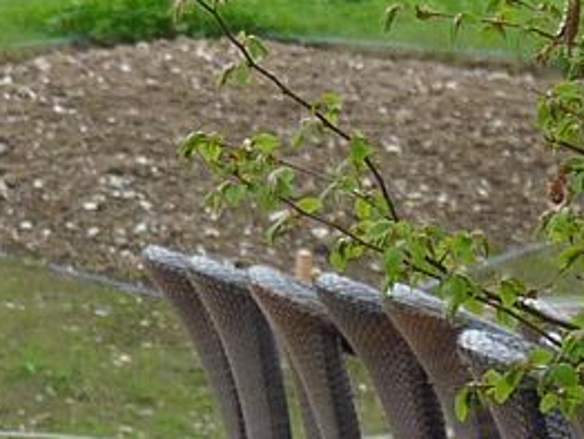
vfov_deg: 0.9
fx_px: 28859
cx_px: -323
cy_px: 492
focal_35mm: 1709
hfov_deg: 1.2
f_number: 4.5
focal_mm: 44.7
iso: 100
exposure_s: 1/200
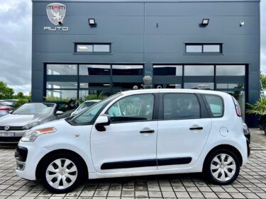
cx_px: 133
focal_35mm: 26
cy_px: 100
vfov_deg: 53.0
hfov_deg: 67.3
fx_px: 200
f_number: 1.5
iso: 50
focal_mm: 5.7
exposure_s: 1/2123
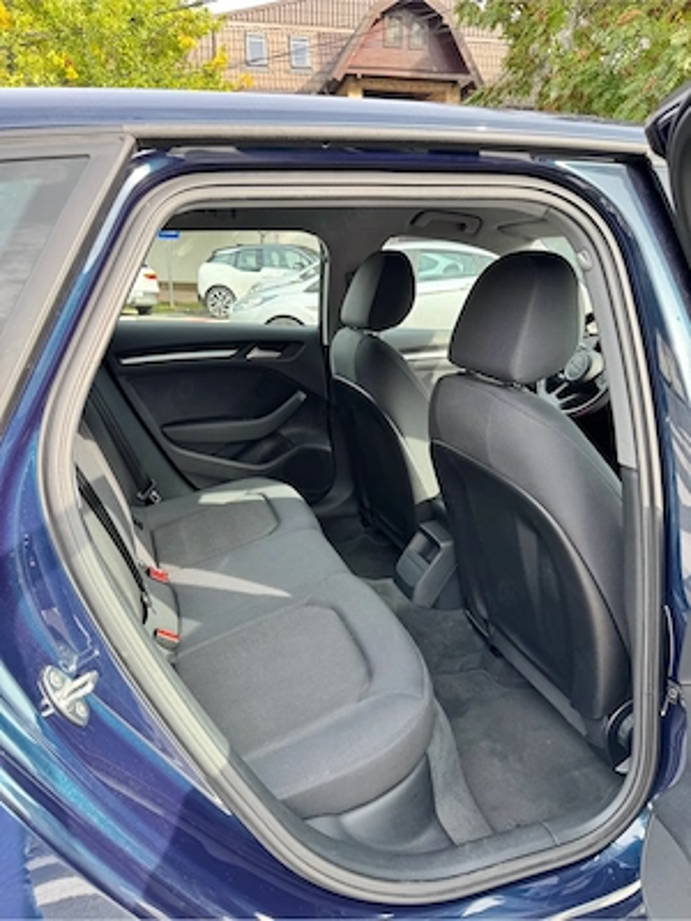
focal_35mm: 24
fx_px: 639
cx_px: 346
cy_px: 460
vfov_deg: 71.6
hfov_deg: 56.8
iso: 64
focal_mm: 6.76
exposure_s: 1/225
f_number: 1.78
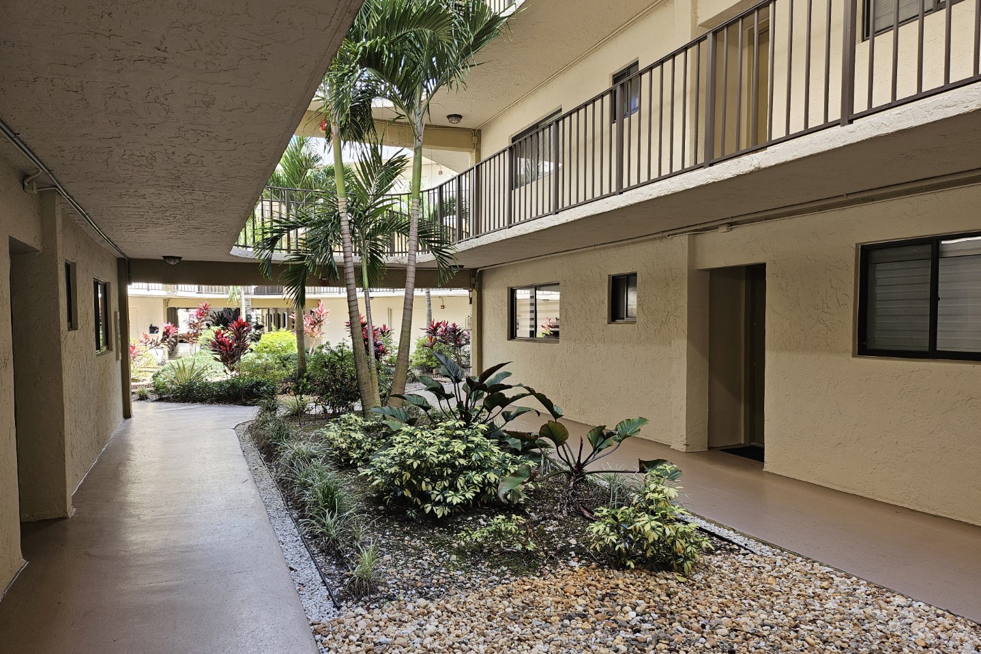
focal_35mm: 25
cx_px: 490
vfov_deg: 51.3
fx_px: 681
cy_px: 342
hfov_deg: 71.5
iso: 50
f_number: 1.8
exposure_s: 1/180
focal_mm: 5
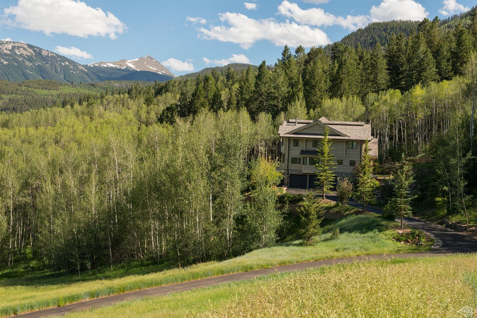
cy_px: 159
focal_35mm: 58
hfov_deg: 34.5
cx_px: 238
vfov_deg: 23.4
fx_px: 768
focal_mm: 58
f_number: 11
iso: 200
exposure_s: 1/160
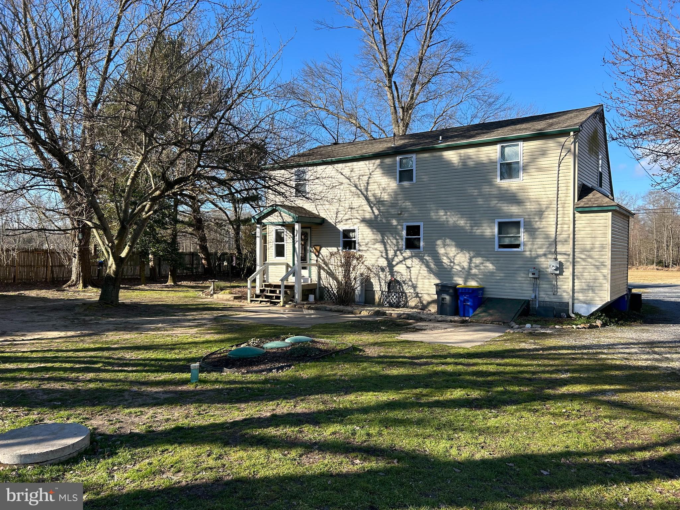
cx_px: 340
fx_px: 511
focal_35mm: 26
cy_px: 255
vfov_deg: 53.1
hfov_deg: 67.3
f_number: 1.5
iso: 50
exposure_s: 1/1808
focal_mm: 5.7
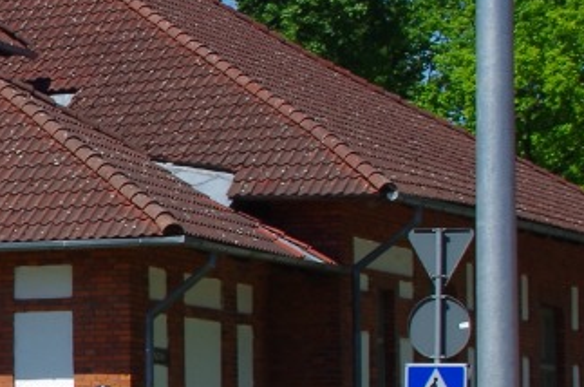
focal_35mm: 247
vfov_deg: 5.5
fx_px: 3999
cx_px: -423
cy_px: 273
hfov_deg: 8.1
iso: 100
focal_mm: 33
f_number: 11
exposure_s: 1/160
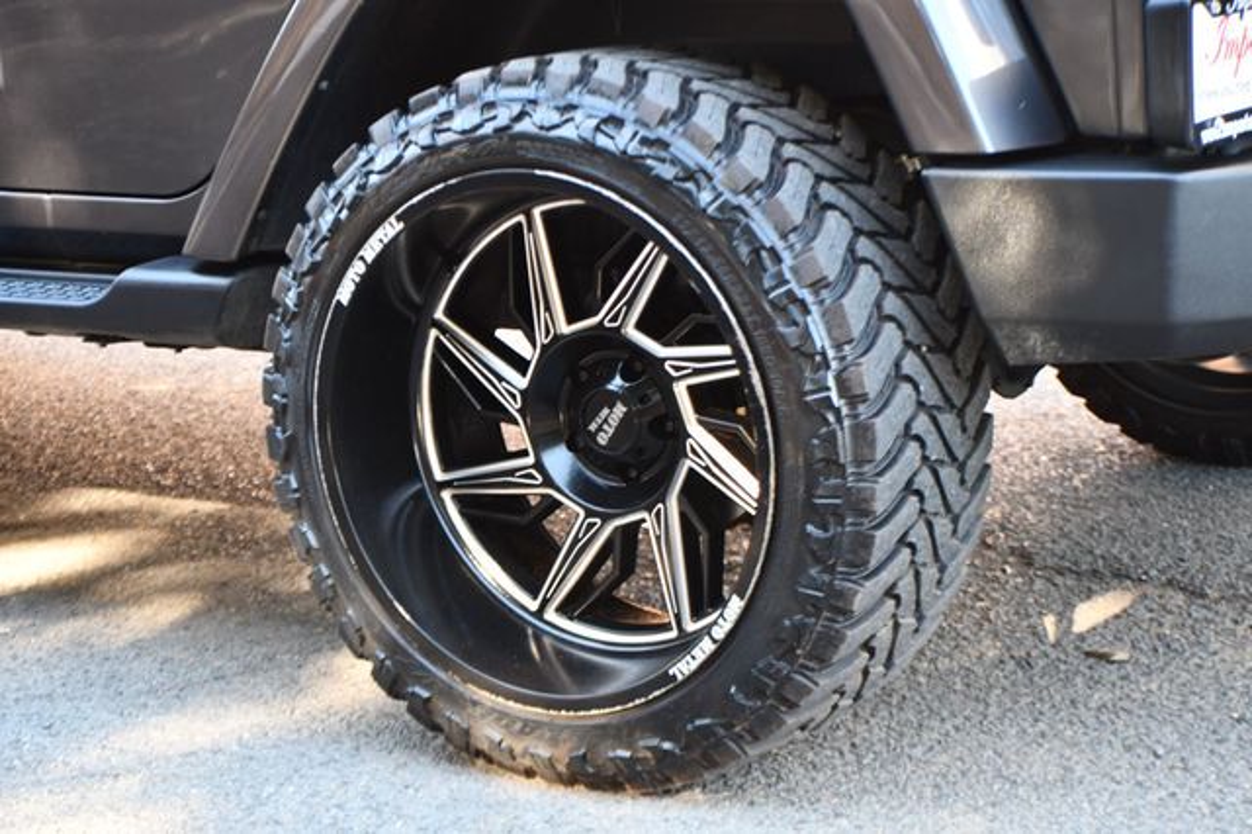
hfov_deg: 18.9
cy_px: 417
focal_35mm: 108
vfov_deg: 12.7
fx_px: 3754
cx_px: 626
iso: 900
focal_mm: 72
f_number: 4.8
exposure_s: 1/125
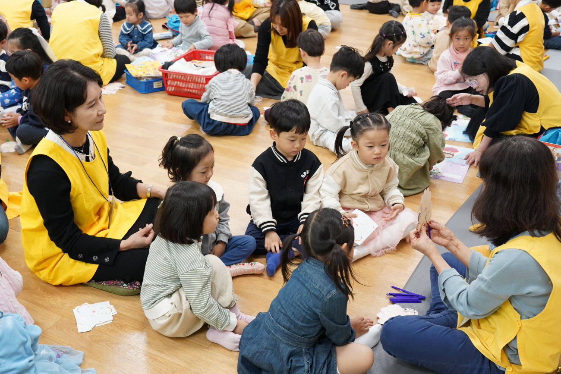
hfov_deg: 48.5
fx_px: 623
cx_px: 280
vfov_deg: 33.4
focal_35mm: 40
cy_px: 187
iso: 2500
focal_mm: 40
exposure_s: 1/60
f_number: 5.6
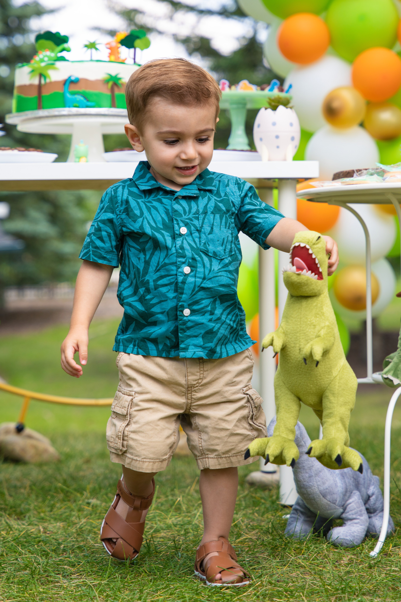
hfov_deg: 19.5
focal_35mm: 70
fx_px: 1169
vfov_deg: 28.8
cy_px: 301
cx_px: 200
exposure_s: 1/400
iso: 200
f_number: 3.5
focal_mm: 70
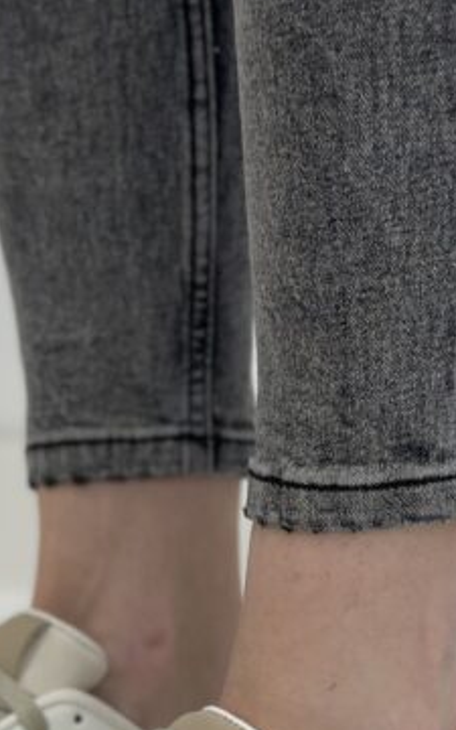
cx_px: 101
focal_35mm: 113
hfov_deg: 11.6
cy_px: 694
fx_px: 2247
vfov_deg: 18.1
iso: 125
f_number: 1.78
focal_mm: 6.86
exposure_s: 1/100
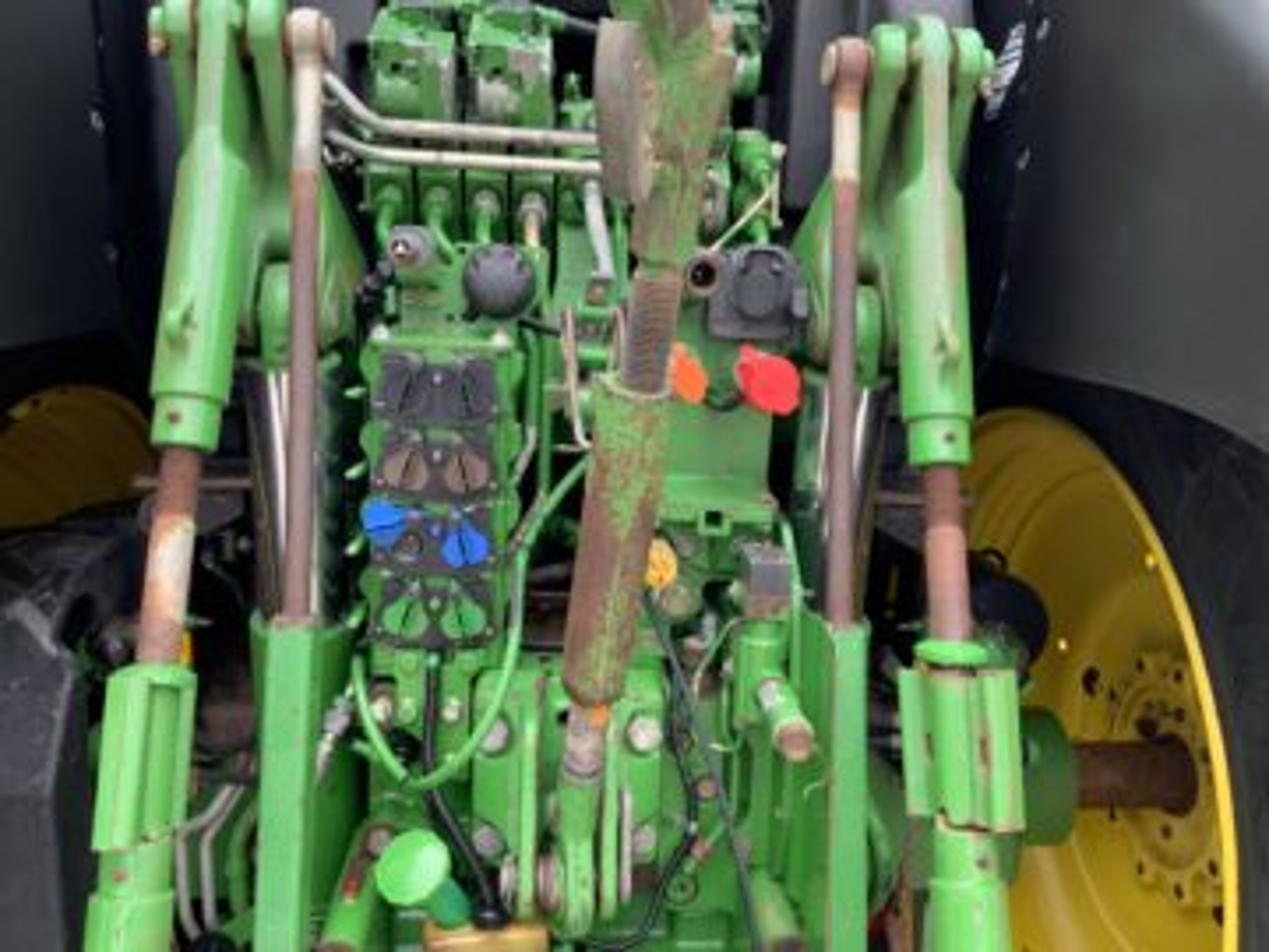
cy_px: 476
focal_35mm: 29
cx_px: 634
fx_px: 1063
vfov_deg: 48.2
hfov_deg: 61.7
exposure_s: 1/122
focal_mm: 3
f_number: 1.8
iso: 25
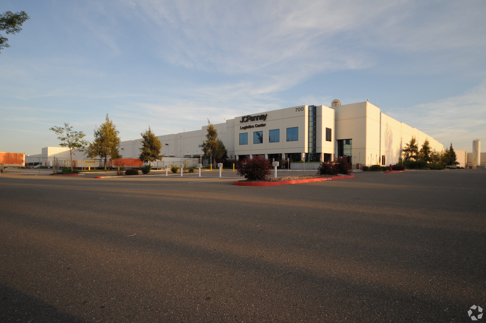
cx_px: 243
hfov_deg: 90.1
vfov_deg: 67.2
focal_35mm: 18
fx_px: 243
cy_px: 162
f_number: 4.5
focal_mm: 12
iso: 400
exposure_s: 1/800
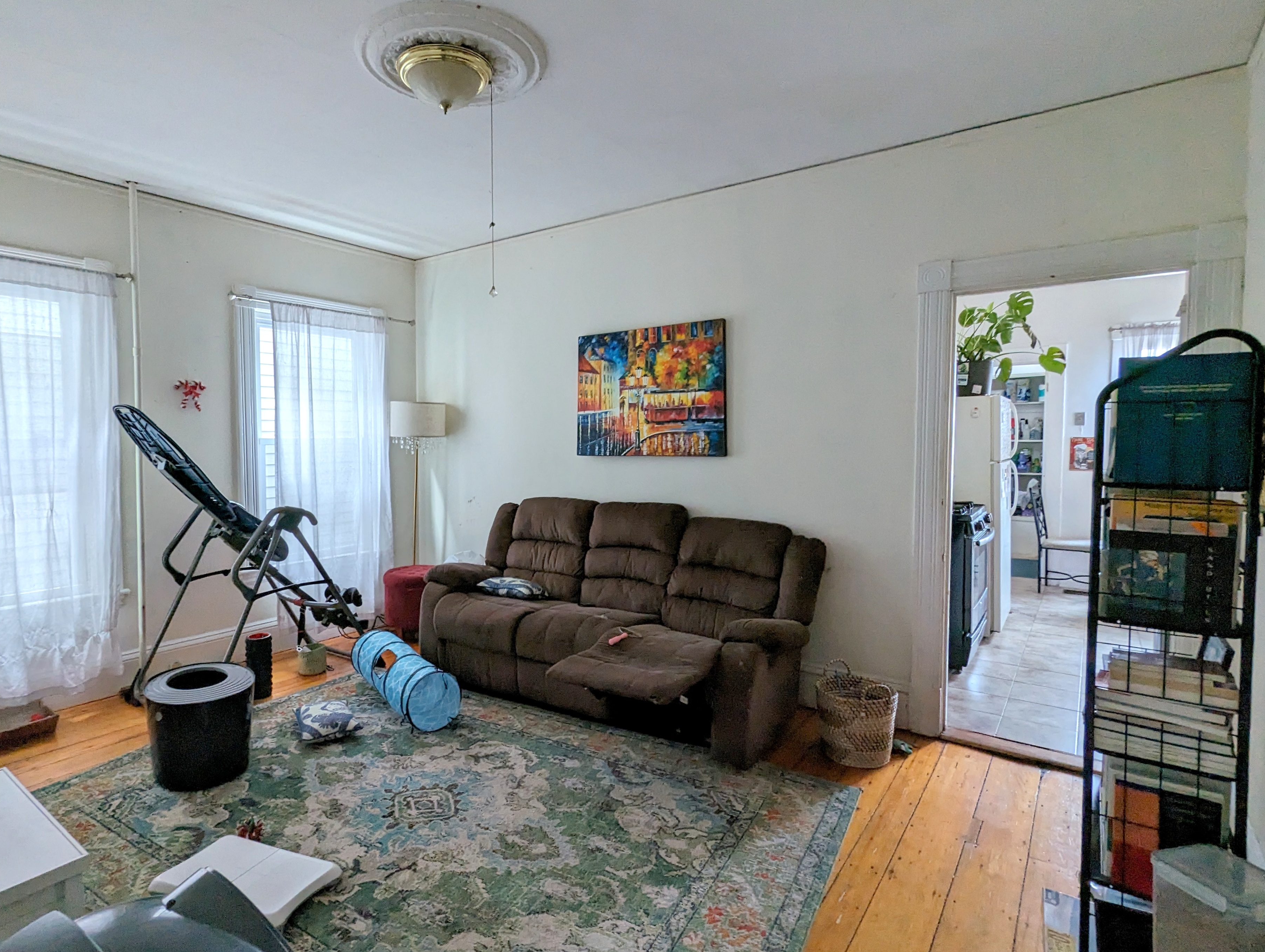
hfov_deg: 87.4
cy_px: 469
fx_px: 659
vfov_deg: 71.7
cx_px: 573
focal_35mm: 18
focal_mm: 2.35
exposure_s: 1/24.2
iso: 179
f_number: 2.2
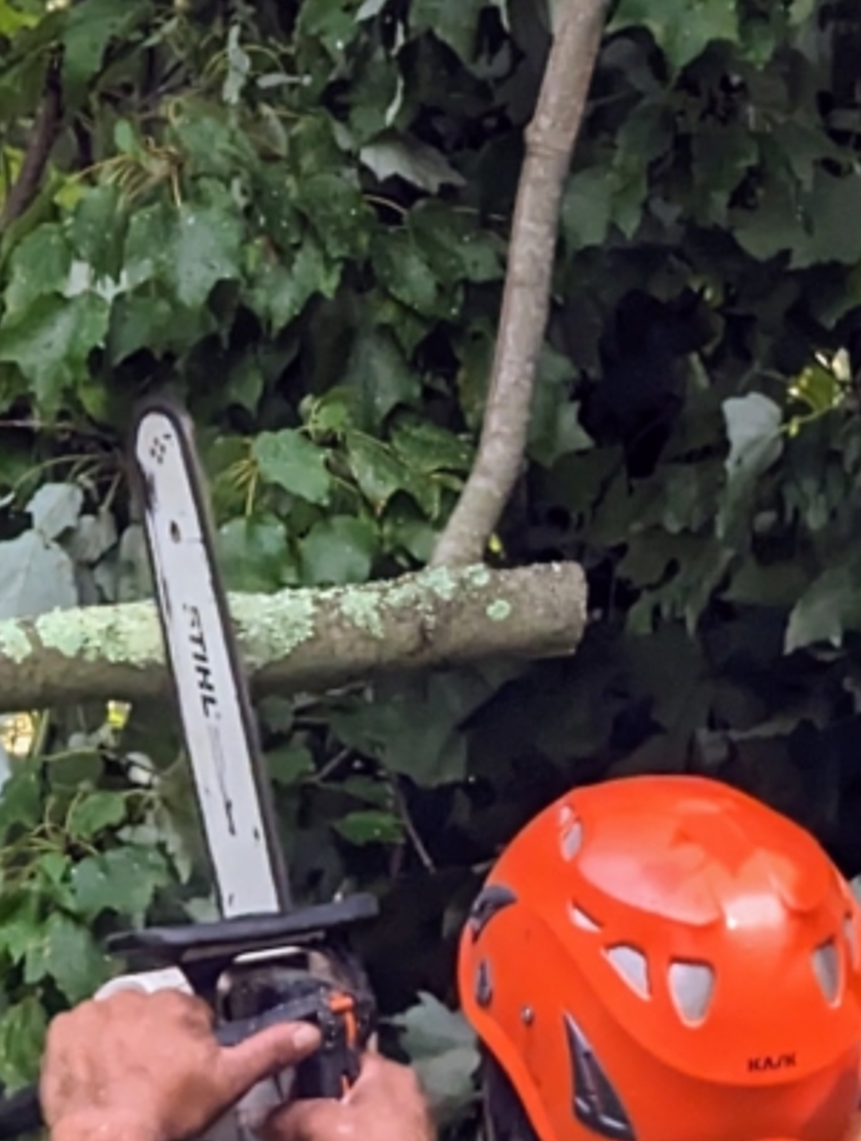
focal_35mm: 450
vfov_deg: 4.4
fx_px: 14868
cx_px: 267
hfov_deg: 3.3
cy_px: 898
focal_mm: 19
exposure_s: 1/376
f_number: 3.5
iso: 392
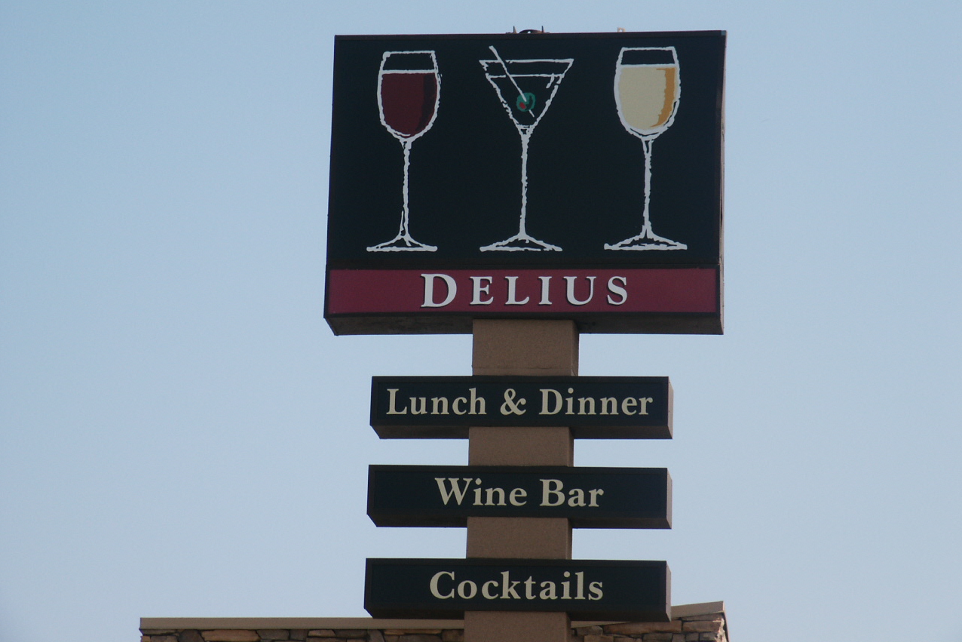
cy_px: 292
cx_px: 482
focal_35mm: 145
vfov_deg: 9.5
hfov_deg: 14.2
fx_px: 3875
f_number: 8
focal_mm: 28.23
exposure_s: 1/180
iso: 64
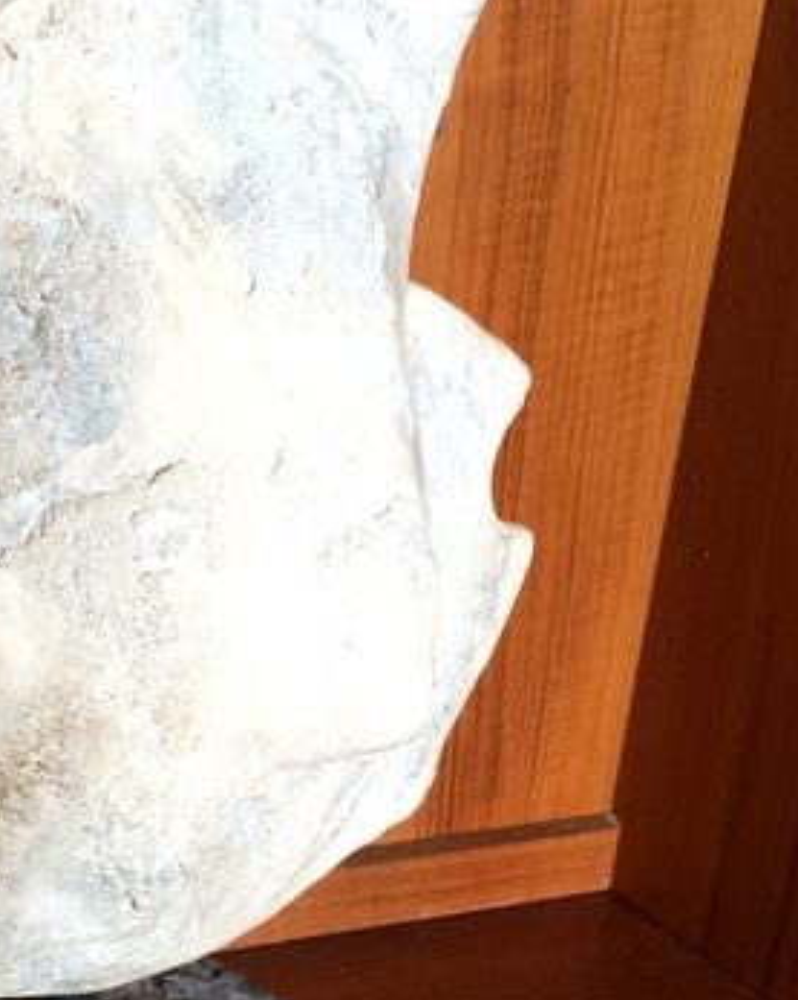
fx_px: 2247
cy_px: 803
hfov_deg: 19.9
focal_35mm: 76
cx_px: 161
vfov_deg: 24.7
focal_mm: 4.12
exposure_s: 1/30
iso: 50
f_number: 2.2
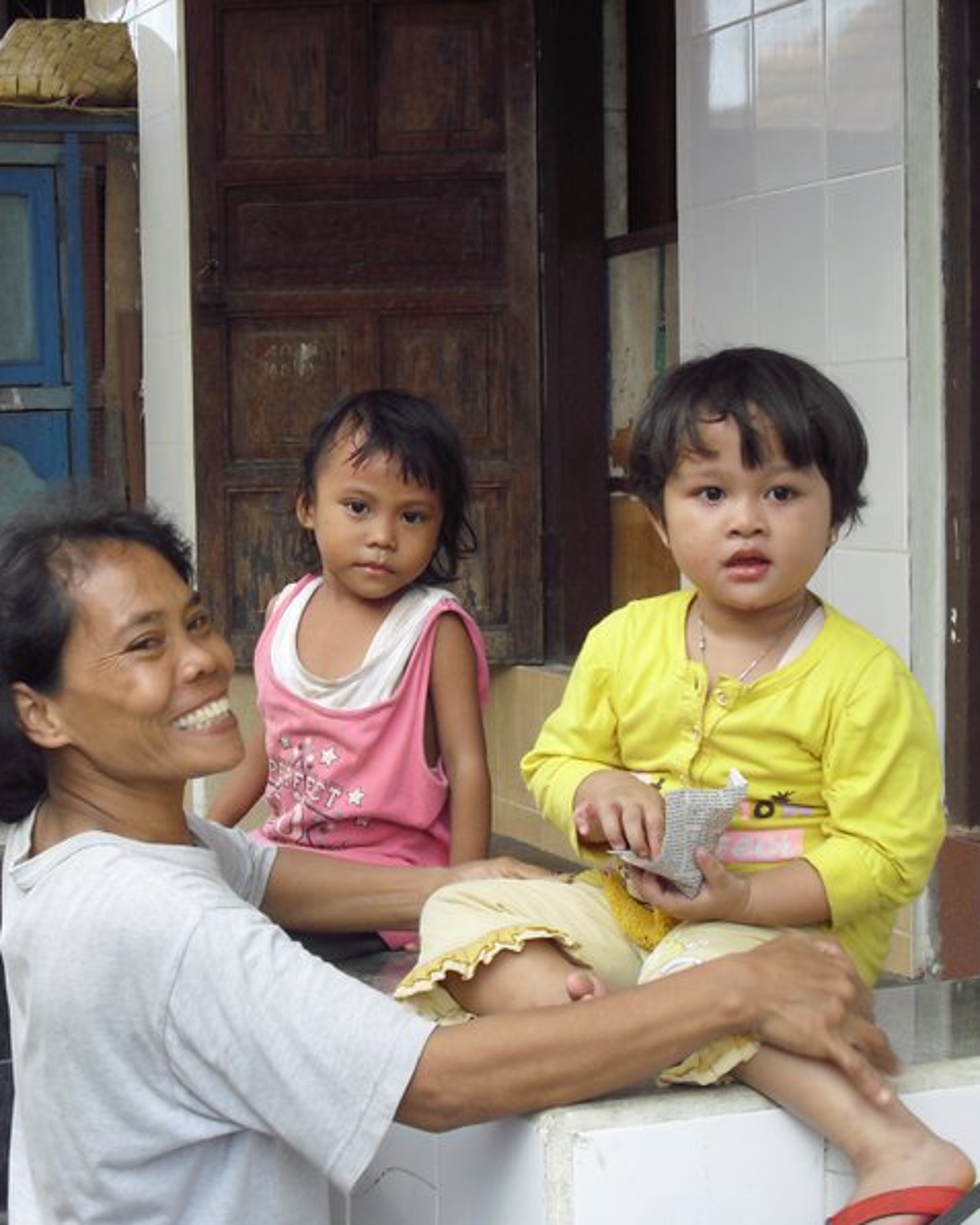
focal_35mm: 72
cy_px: 615
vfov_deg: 26.4
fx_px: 2610
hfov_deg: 21.3
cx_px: 429
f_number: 3.4
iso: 100
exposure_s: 1/125
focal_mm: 9
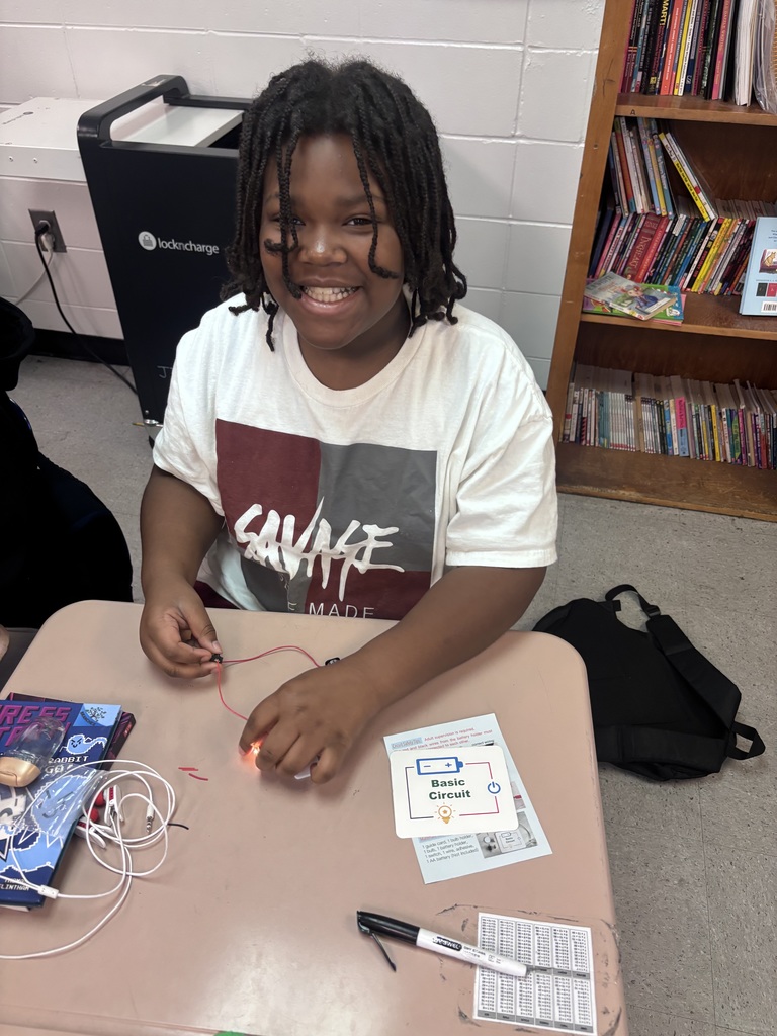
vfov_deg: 67.3
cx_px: 388
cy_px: 518
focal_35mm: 26
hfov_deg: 53.1
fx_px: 778
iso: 250
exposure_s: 1/60
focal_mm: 5.96
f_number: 1.6
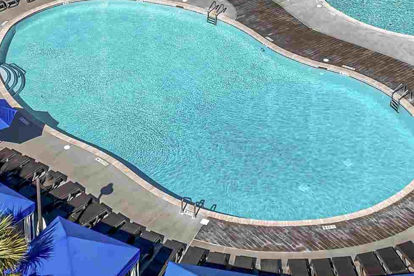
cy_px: -68
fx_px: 909
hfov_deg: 25.7
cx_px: 210
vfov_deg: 16.5
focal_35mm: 79
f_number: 2.8
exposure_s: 1/2000
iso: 110
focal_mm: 12.29
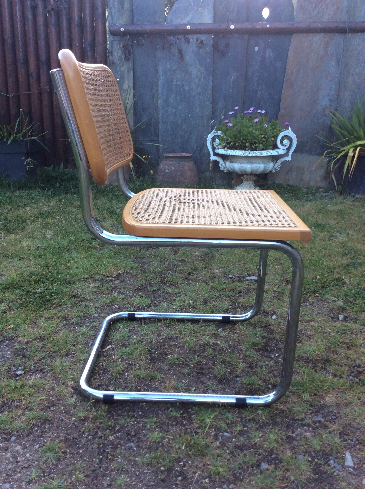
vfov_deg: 56.9
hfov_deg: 44.1
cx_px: 182
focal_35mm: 32
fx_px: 451
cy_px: 244
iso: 40
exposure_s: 1/100
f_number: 2.4
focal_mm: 3.3
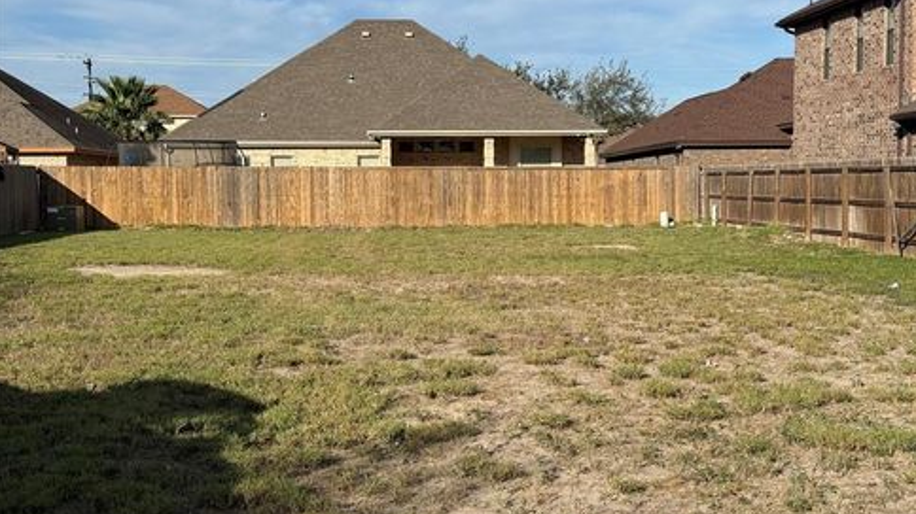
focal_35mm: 54
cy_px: 256
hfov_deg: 38.5
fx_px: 1311
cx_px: 466
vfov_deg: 22.2
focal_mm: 6.76
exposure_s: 1/6536
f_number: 1.78
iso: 64
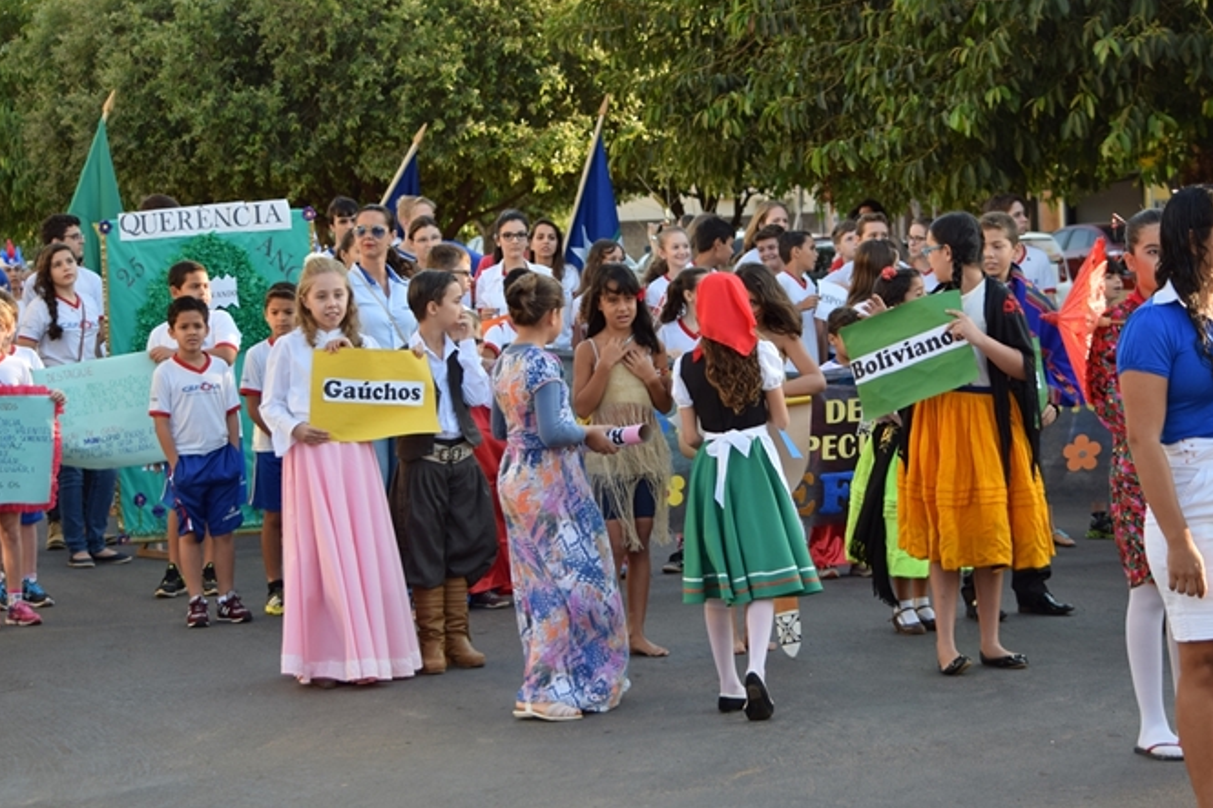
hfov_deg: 18.3
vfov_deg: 12.3
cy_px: 483
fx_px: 3762
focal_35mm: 112
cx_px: 722
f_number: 4.5
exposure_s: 1/200
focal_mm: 55
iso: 100
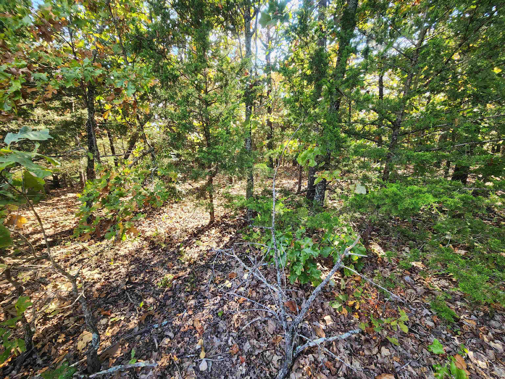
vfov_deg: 89.9
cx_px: 252
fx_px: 190
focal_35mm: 13
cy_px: 190
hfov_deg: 106.2
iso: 80
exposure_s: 1/120
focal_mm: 2.2
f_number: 2.2
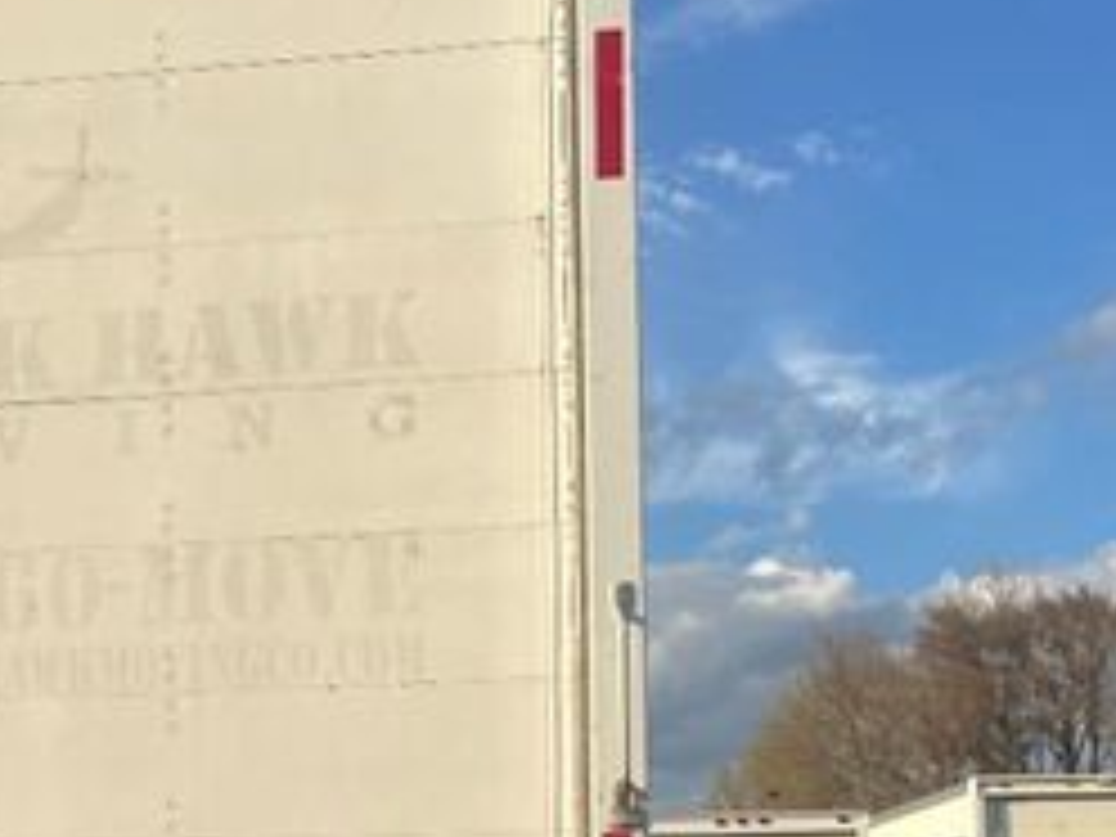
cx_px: 112
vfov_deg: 21.1
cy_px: 864
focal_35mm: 67
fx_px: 2160
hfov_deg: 27.9
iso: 50
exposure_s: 1/3876
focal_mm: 5.1
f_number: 1.6
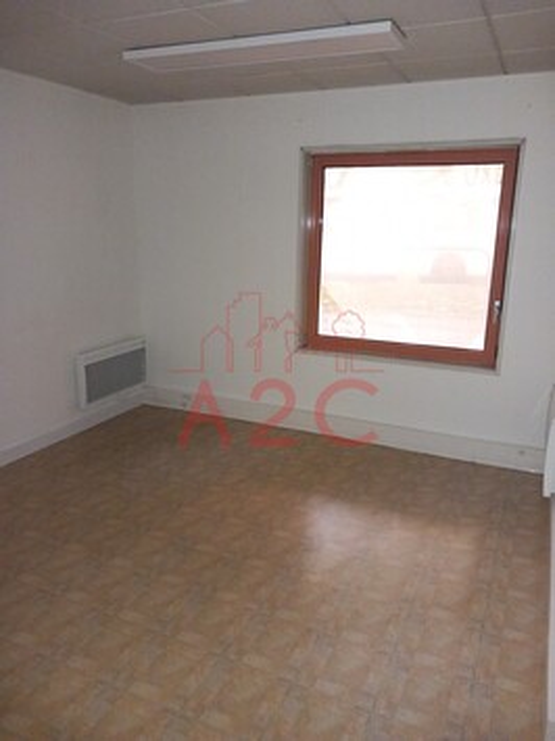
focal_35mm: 27
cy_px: 370
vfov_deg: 65.3
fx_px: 578
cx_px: 278
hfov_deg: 51.3
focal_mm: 4
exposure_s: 1/16.7
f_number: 1.8
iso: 800
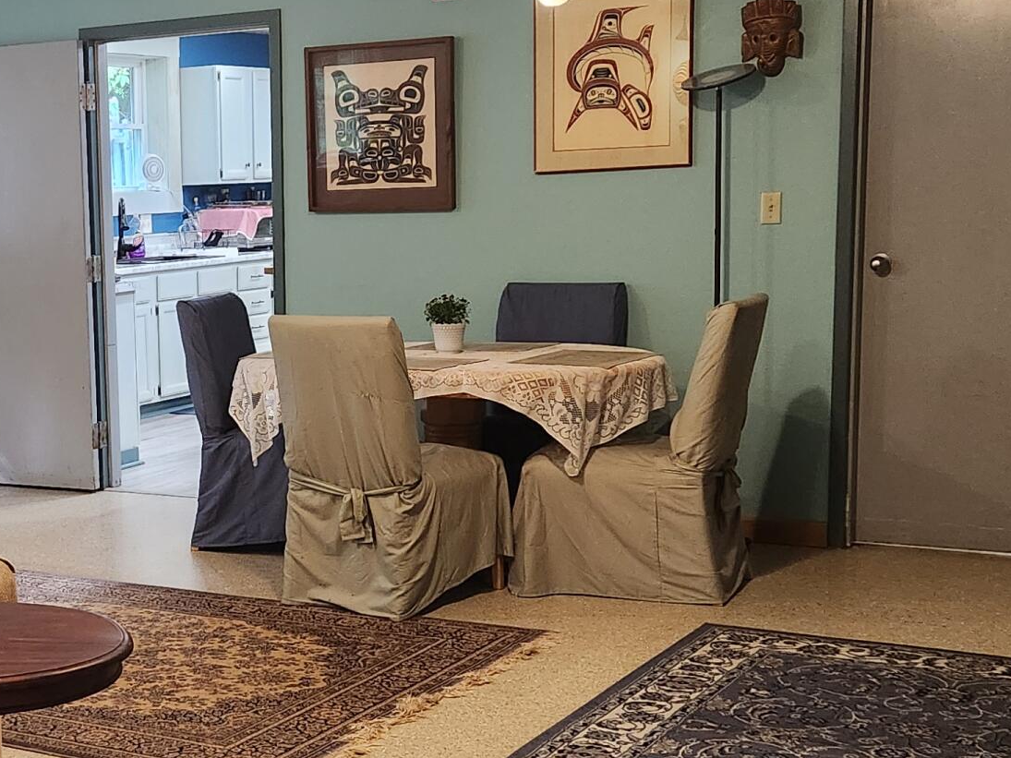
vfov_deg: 23.2
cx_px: 130
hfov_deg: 29.6
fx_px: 1840
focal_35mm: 63
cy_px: 468
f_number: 1.8
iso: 640
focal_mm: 5.4
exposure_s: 1/120
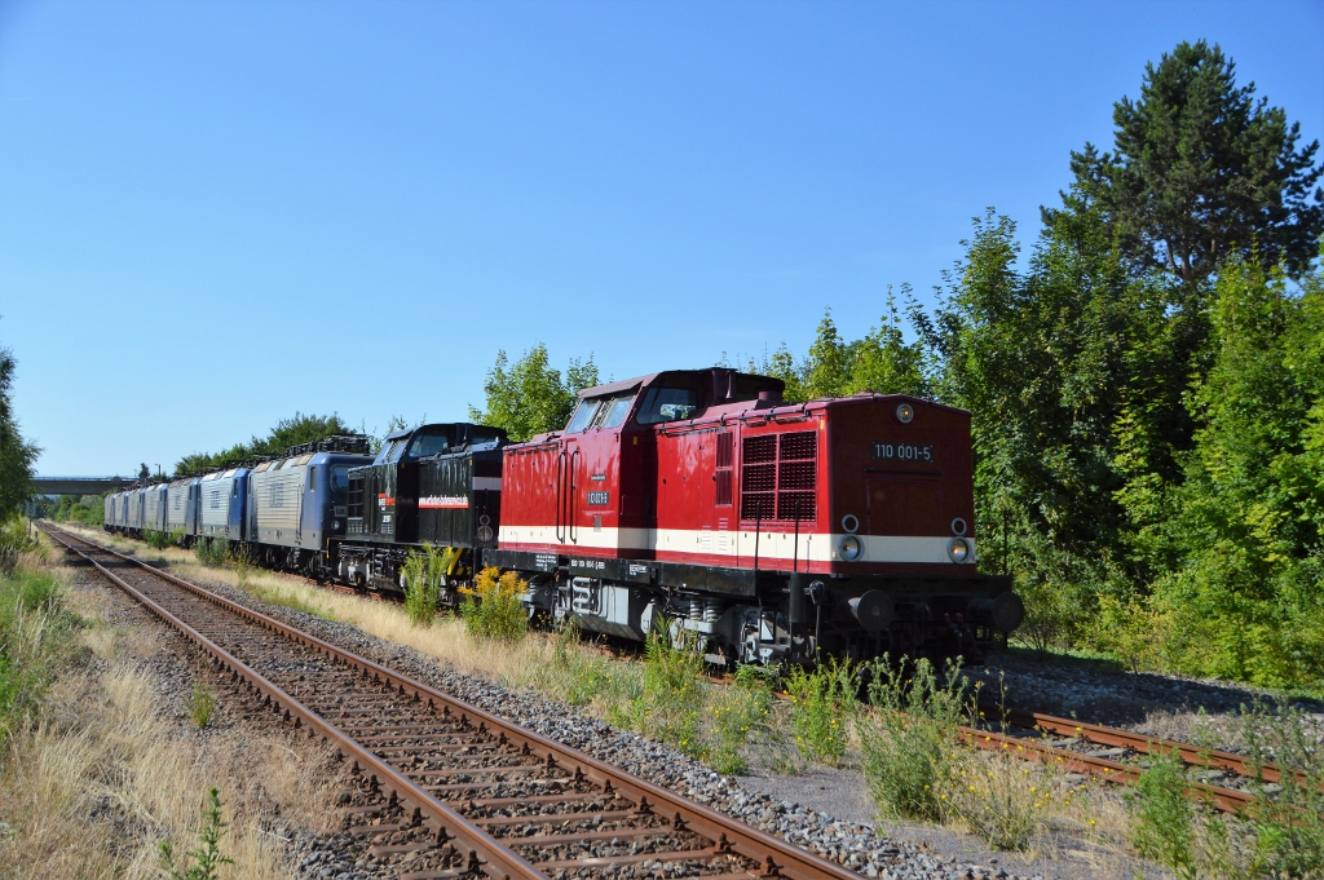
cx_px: 662
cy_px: 440
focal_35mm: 38
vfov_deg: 35.4
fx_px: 1378
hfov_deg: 51.3
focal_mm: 25
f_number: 7.1
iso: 400
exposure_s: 1/2000
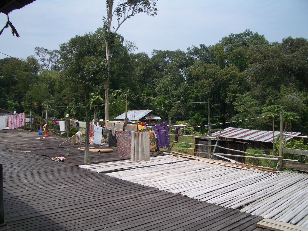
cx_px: 154
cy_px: 116
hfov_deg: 52.6
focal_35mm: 35
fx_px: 311
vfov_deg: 40.7
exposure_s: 1/640
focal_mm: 5.8
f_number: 4.3
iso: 50
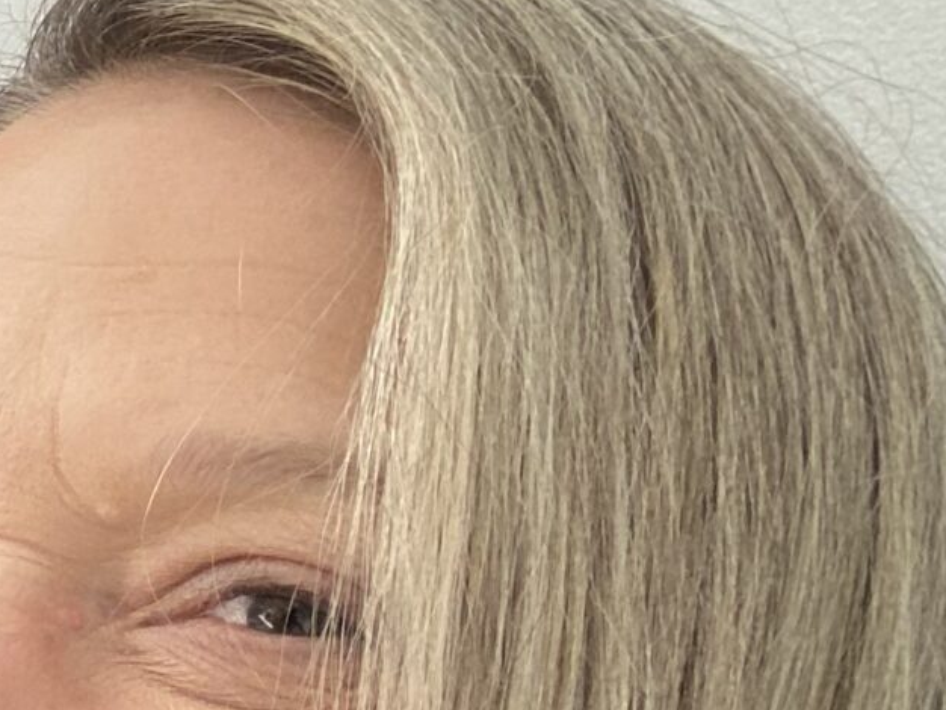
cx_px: -904
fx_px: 2570
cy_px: 713
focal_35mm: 94
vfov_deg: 15.4
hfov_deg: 16.4
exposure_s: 1/60
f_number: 2.2
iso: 125
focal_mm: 2.71
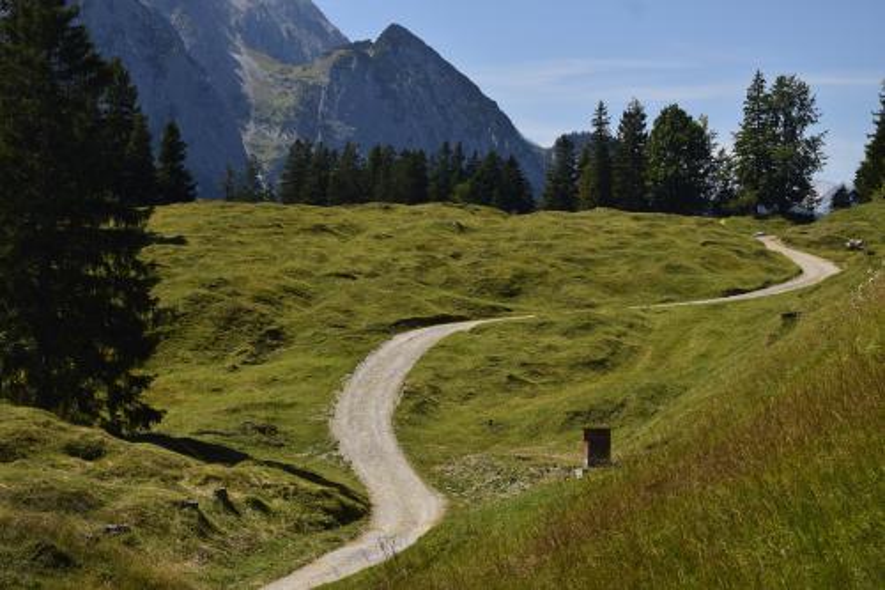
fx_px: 2027
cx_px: 442
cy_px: 295
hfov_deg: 24.6
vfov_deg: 16.5
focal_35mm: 82
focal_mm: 55
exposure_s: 1/500
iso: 100
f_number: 8
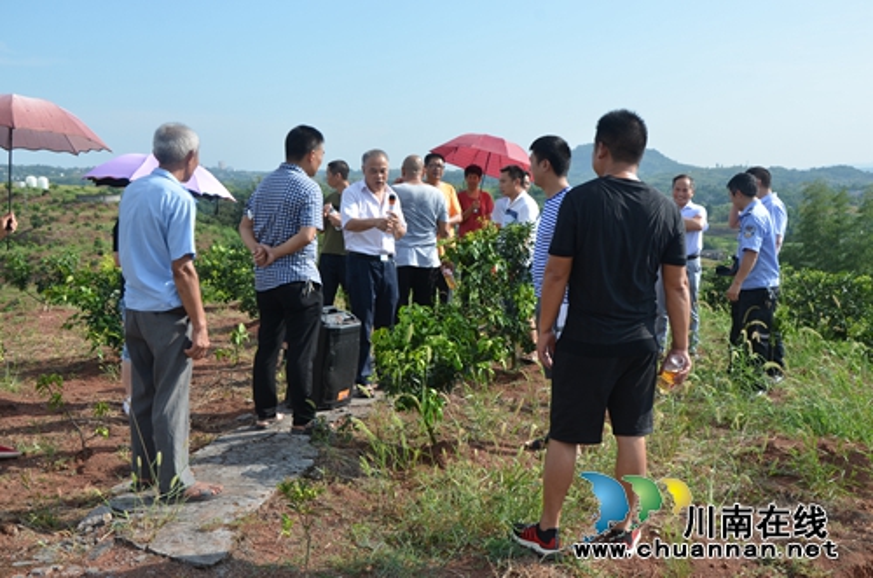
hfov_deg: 46.5
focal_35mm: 42
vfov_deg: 31.7
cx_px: 436
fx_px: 1016
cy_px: 289
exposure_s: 1/250
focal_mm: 28
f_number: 8
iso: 140
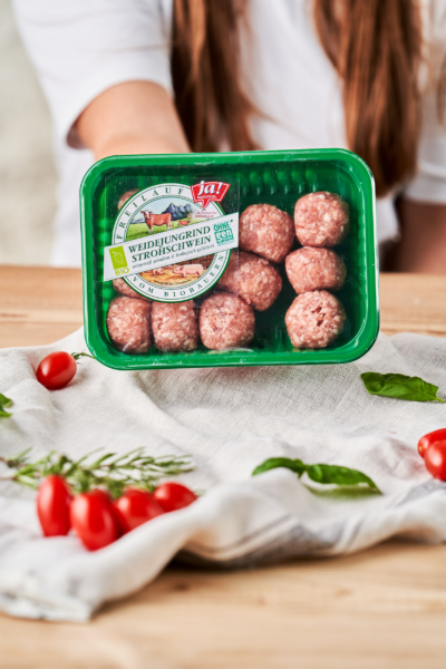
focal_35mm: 200
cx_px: 223
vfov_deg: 10.3
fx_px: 3716
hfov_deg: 6.9
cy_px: 334
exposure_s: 1/200
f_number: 5
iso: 320
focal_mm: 200
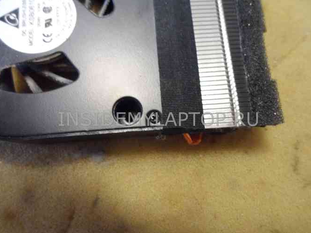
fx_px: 243
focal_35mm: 27
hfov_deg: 65.3
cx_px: 159
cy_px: 119
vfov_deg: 51.4
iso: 400
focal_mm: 4.9
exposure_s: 1/30
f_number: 3.3
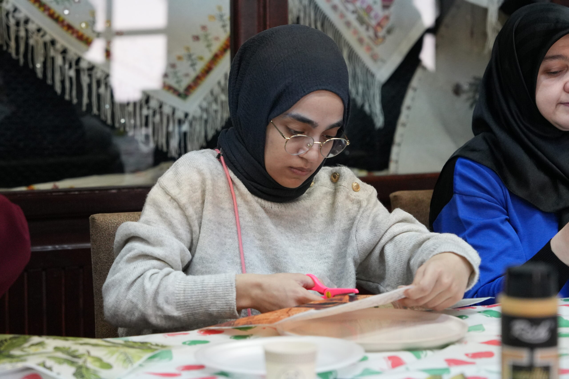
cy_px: 190
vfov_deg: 13.0
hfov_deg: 19.5
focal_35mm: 105
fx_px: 1660
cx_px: 284
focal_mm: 70
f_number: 2.8
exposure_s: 1/400
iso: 2500
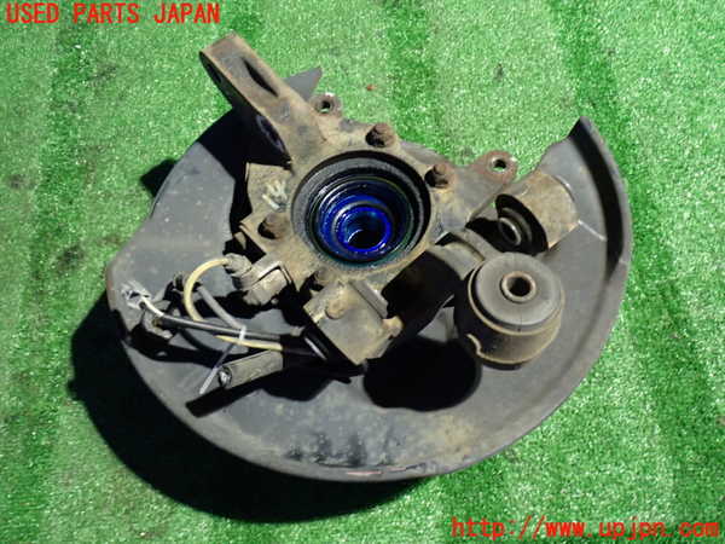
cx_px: 362
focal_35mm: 38
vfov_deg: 37.7
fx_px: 796
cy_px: 272
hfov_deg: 49.0
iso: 800
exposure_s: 1/20
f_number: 2.7
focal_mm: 6.83
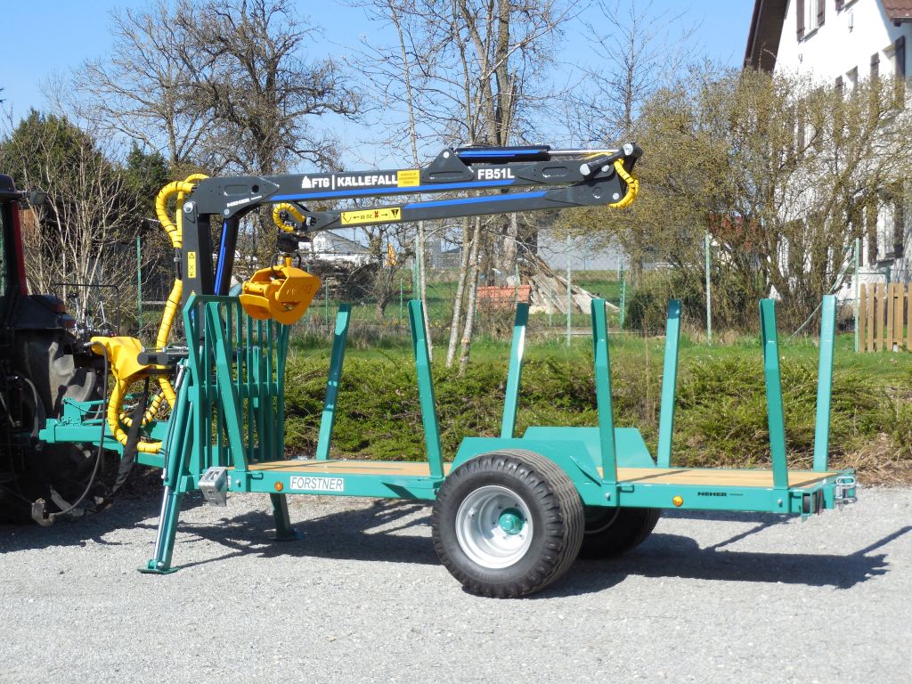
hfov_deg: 27.4
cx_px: 456
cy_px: 342
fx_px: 1871
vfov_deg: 20.7
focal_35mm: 71
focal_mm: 12.6
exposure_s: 1/640
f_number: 4.4
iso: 125
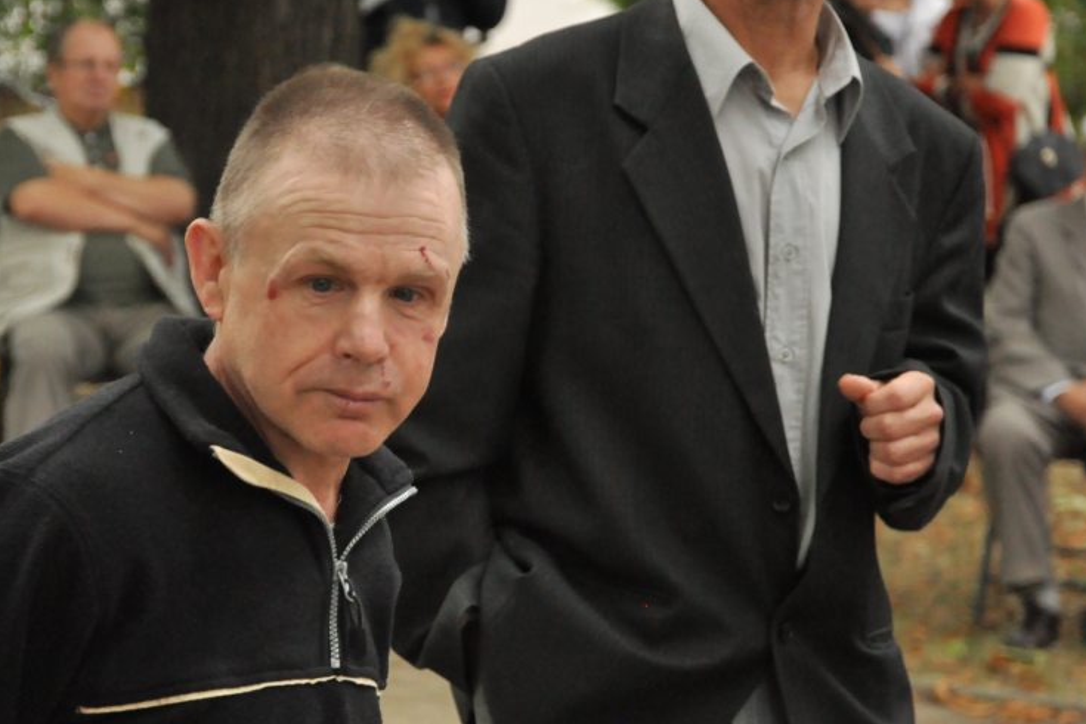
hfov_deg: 12.3
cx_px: 350
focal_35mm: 167
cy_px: 377
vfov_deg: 8.2
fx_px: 5037
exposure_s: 1/400
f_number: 5.3
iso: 2000
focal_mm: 80
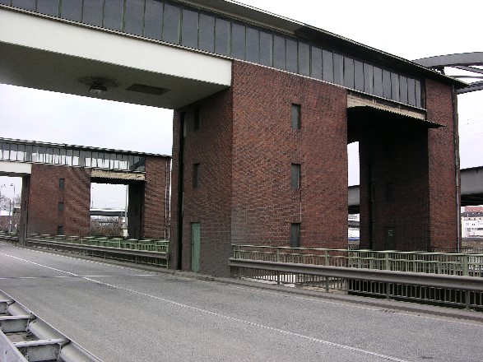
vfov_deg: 40.7
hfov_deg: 52.6
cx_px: 242
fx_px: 488
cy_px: 181
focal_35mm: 35
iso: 50
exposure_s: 1/77.3
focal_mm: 8.9
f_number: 5.6
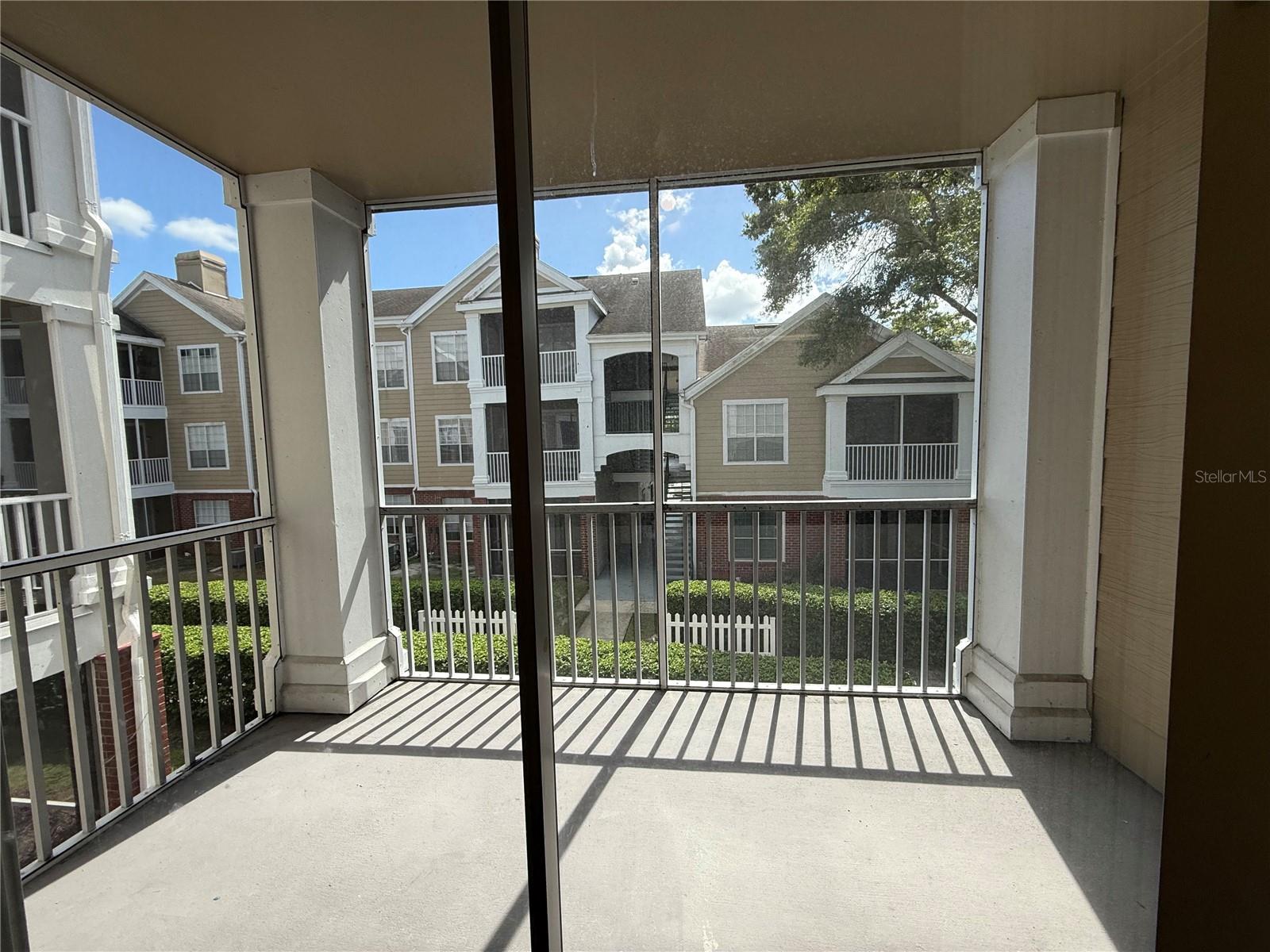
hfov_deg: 102.1
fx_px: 514
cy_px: 476
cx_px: 635
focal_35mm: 14
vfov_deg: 85.7
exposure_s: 1/664
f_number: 2.2
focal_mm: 2.22
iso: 64
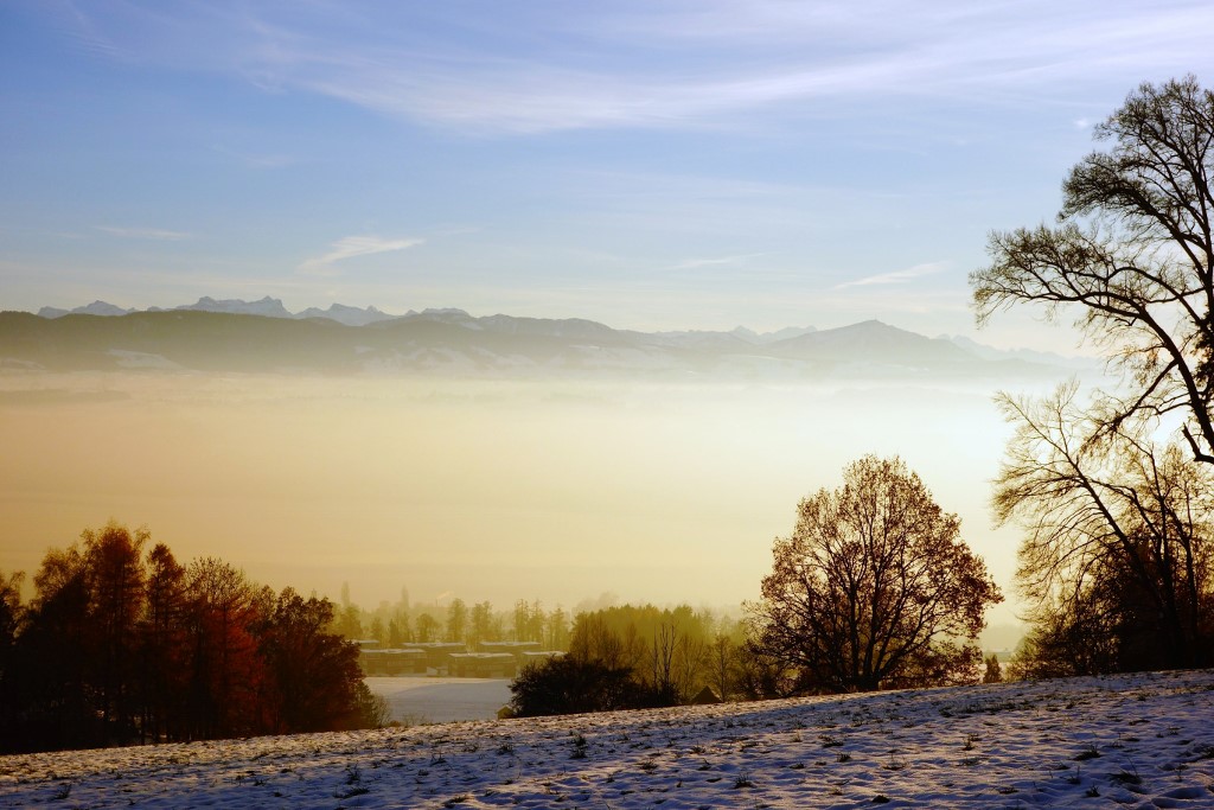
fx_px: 1990
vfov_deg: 23.0
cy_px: 405
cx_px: 607
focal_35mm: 59
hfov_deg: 33.9
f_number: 7.1
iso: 125
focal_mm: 21.77
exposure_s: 1/800
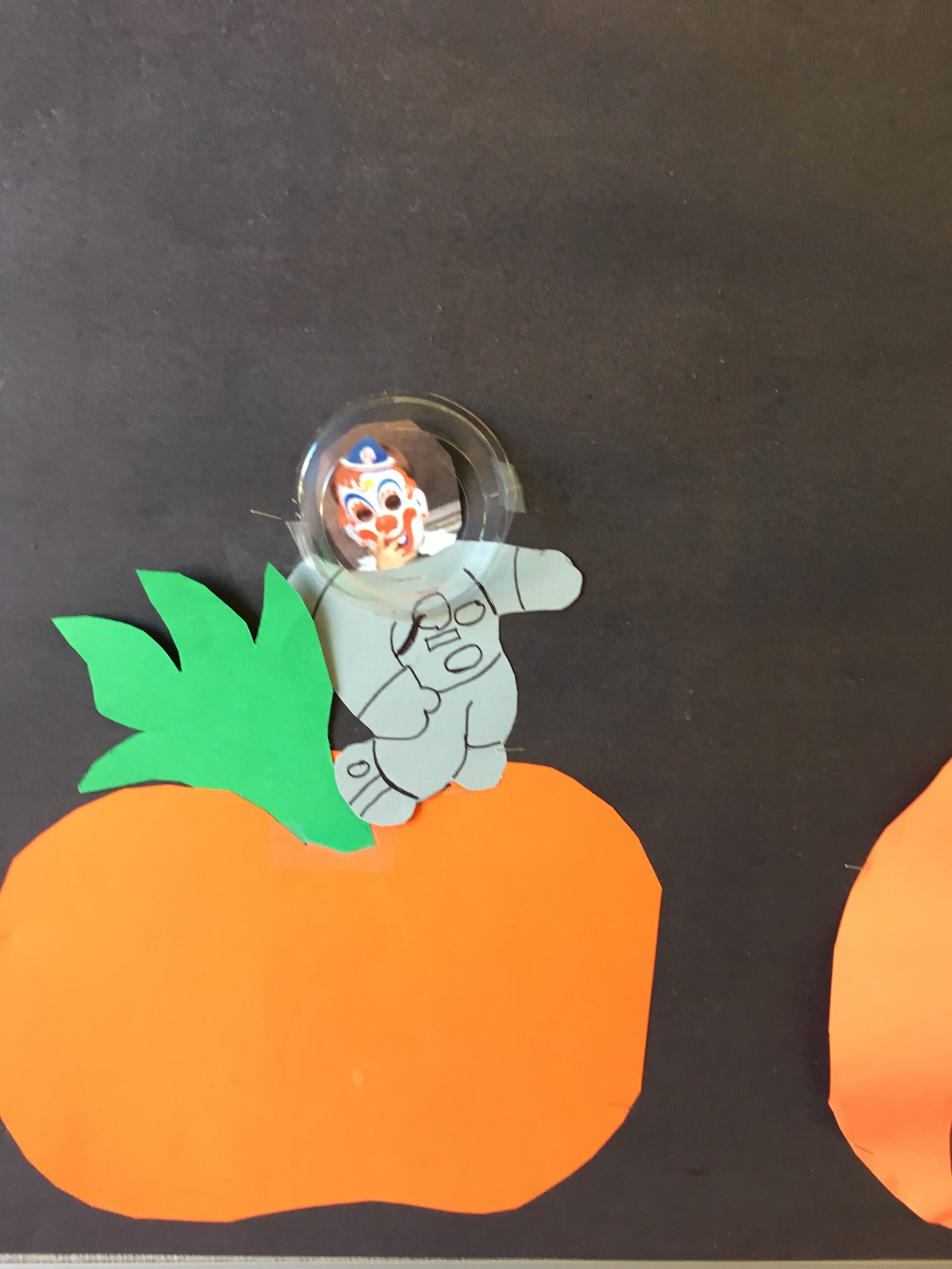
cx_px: 476
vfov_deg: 61.7
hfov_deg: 48.2
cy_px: 634
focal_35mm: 29
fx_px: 1063
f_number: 2.2
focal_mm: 4.15
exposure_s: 1/30
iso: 80
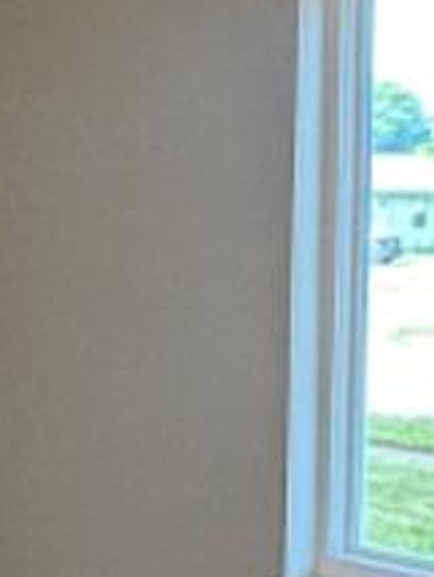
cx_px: -90
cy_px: 283
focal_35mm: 98
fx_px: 1635
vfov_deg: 20.0
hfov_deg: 14.6
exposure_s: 1/120
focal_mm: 2.22
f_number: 2.2
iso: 125
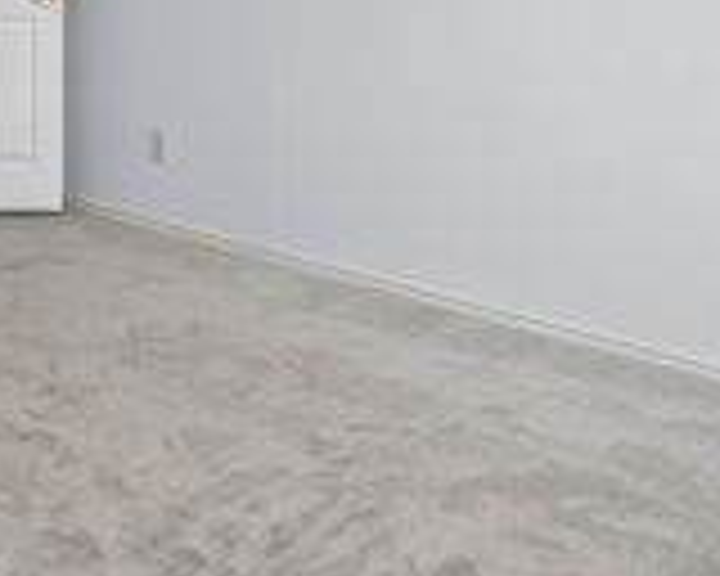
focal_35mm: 64
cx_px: 122
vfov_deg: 22.1
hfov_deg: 28.8
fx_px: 1364
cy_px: -106
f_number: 8
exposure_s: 1/6
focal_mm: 17
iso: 200
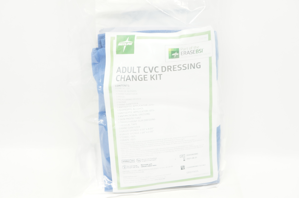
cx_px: 150
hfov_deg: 32.7
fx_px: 510
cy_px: 99
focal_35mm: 62
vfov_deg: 22.0
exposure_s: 1/100
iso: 800
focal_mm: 41
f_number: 5.6
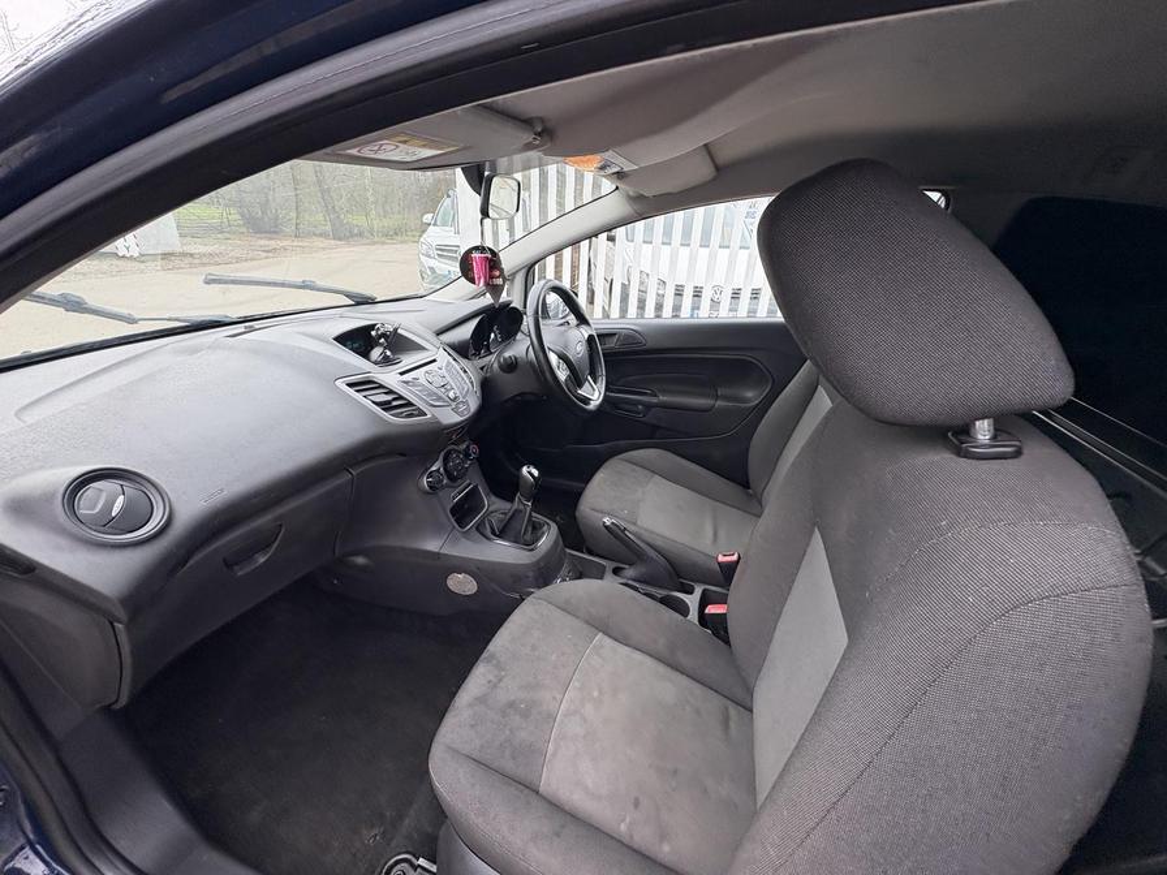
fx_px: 472
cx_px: 584
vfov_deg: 85.7
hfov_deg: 102.1
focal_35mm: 14
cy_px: 438
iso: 80
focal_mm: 2.22
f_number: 2.2
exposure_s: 1/133
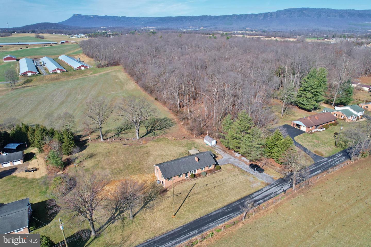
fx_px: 227
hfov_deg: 78.6
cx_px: 186
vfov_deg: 57.2
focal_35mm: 22
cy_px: 124
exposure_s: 1/1500
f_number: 2.8
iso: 100
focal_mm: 8.38
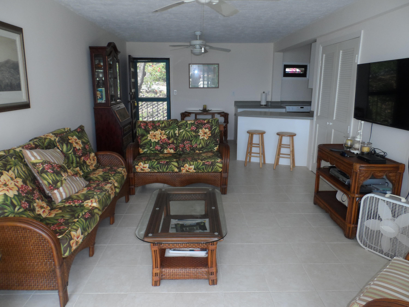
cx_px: 204
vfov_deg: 56.8
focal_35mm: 24
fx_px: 284
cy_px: 154
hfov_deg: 71.6
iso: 160
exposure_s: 1/90
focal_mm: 4
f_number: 3.2
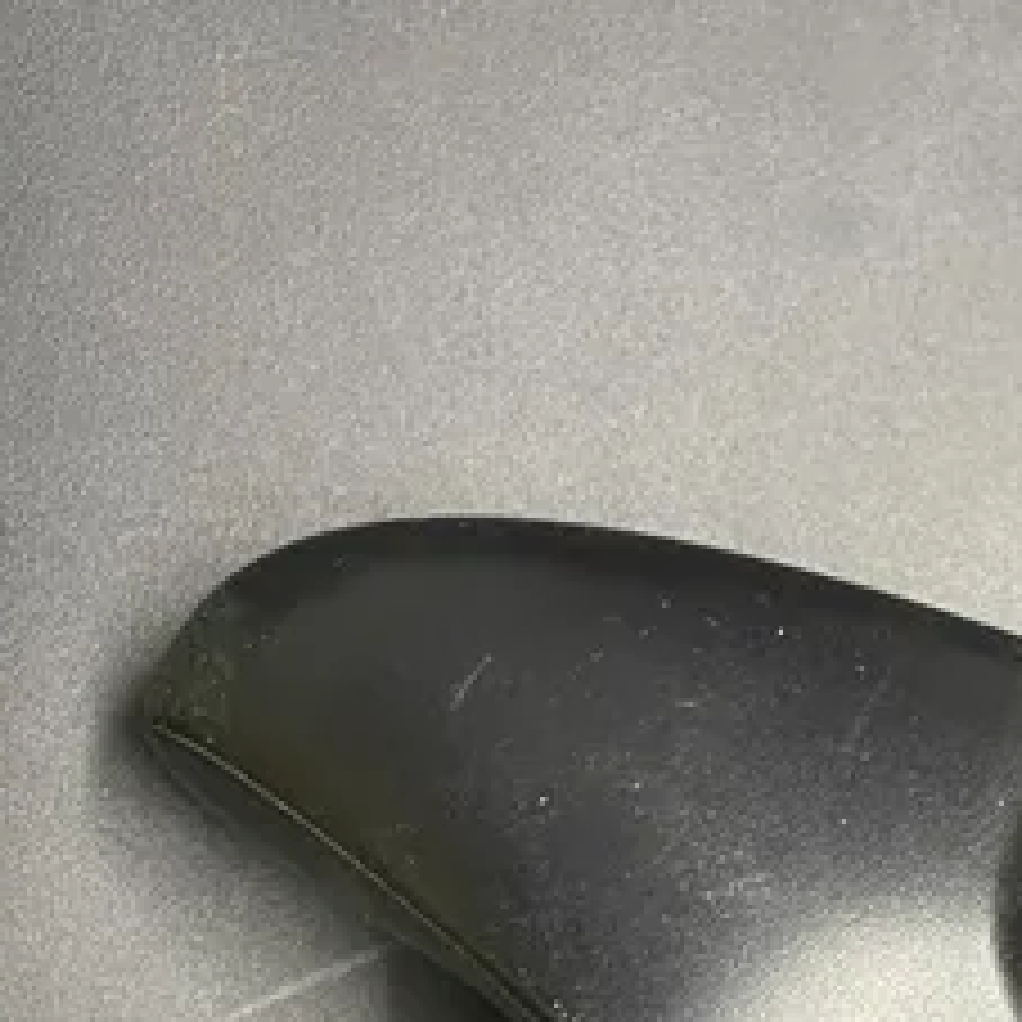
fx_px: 2338
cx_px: 954
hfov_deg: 23.9
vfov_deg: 22.5
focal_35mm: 70
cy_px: 1256
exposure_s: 1/50
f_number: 1.6
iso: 500
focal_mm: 5.1
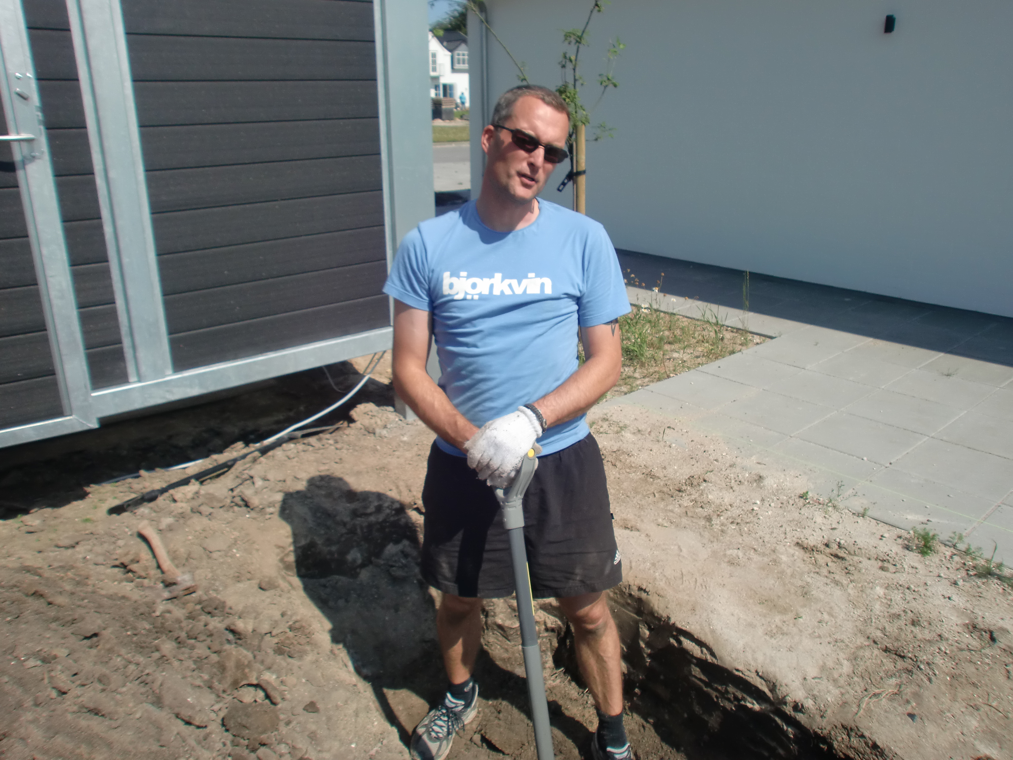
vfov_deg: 53.1
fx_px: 761
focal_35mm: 26
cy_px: 380
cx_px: 506
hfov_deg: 67.3
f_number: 7.8
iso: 64
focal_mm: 4.65
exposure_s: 1/250
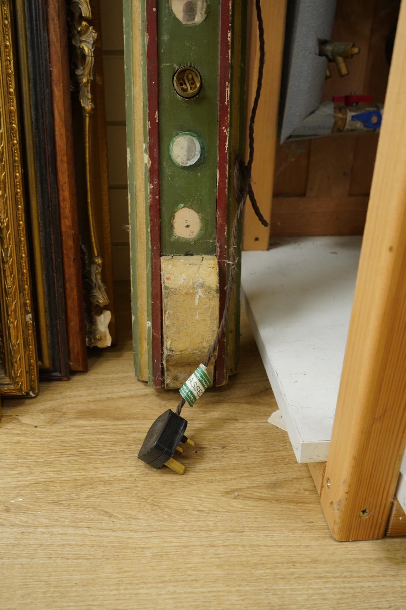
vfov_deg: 65.5
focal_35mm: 28
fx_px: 474
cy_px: 305
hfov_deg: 46.3
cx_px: 203
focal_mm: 28
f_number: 6.3
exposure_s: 1/80
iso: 2500
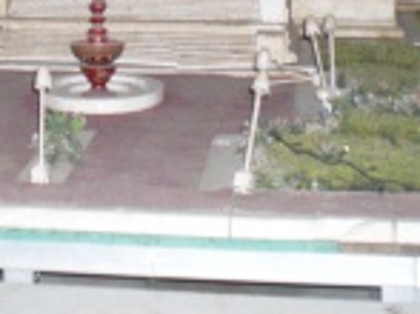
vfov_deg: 12.3
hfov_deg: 16.9
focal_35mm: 116
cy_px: -108
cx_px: 114
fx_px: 1406
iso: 278
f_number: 3.1
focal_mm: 6.3
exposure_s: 1/60
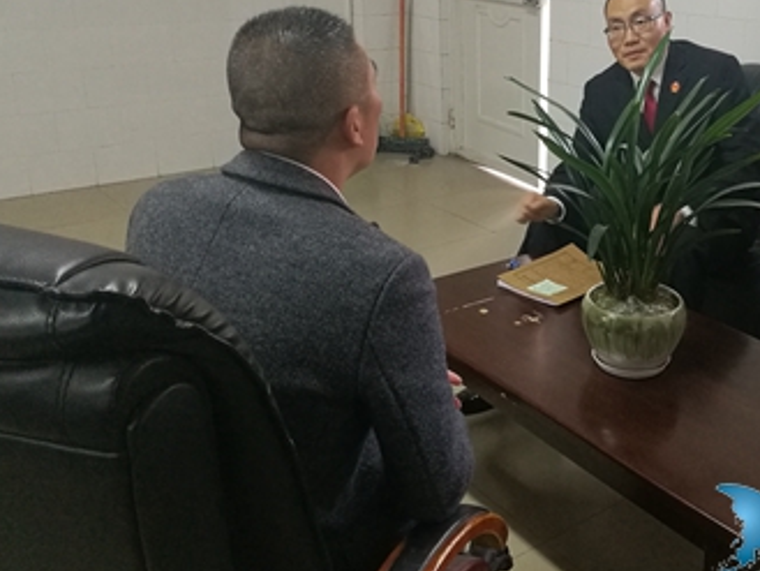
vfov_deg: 35.0
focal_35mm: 41
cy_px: 214
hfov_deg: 44.4
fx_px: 900
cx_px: 561
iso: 320
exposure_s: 1/25
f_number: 2.2
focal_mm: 4.5
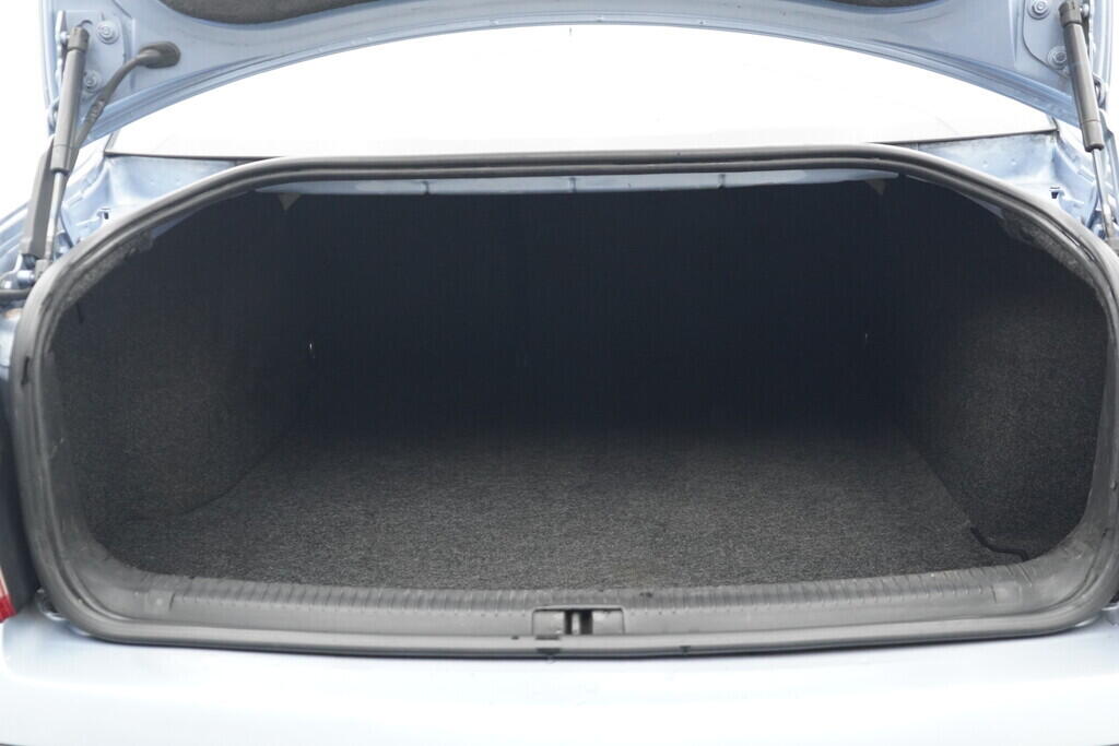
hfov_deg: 53.1
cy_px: 373
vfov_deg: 36.9
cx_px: 560
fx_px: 1119
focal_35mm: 36
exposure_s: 1/160
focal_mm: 24
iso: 1600
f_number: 2.8
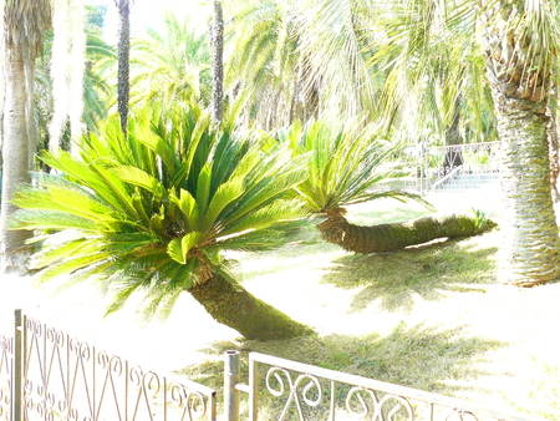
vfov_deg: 39.7
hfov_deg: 51.3
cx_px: 280
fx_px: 583
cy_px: 210
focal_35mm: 36
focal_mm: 6
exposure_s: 1/100
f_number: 2.8
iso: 200
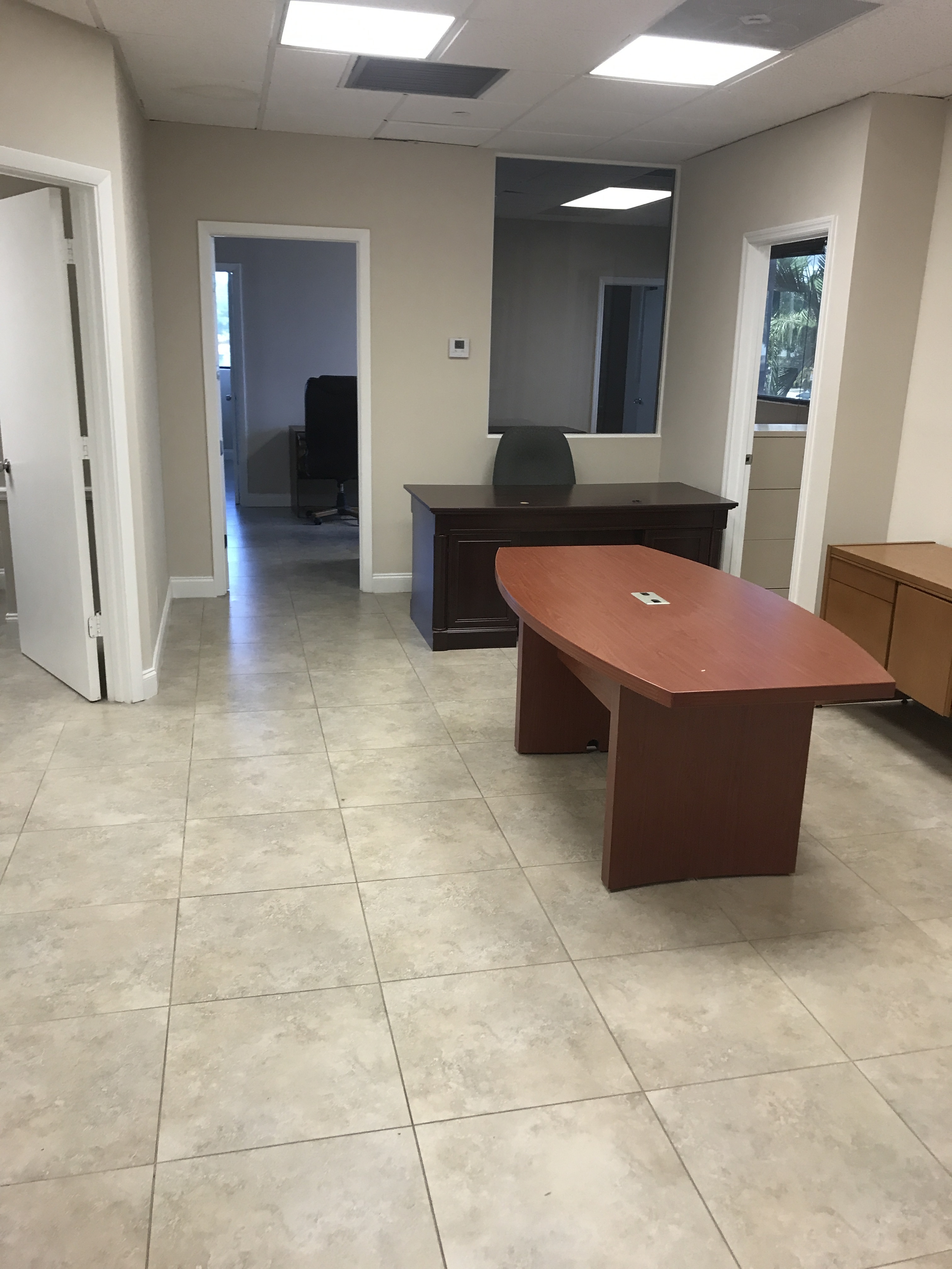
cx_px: 476
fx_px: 1027
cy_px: 634
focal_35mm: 28
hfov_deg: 49.7
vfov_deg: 63.4
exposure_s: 1/30
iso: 32
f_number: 1.8
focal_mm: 3.99
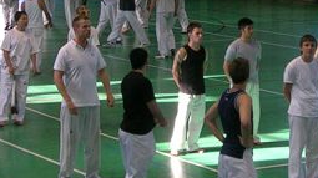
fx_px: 1407
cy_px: -51
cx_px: 253
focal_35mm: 167
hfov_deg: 12.8
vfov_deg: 7.2
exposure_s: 1/60.1
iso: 138
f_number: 3.5
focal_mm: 9.3
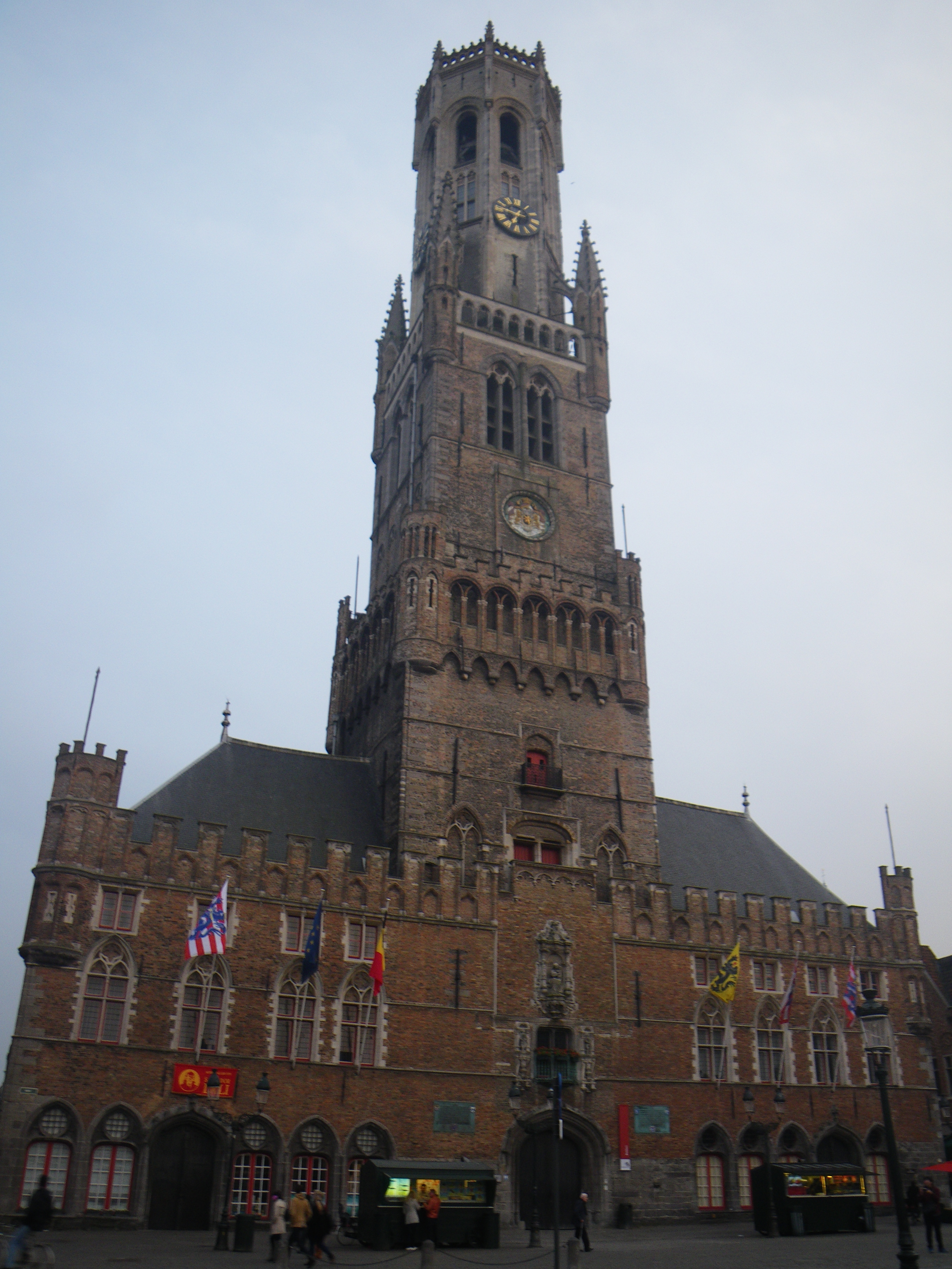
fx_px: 1027
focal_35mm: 28
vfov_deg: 63.4
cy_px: 634
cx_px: 476
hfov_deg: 49.7
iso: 64
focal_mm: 5
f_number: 3.5
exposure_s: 1/50
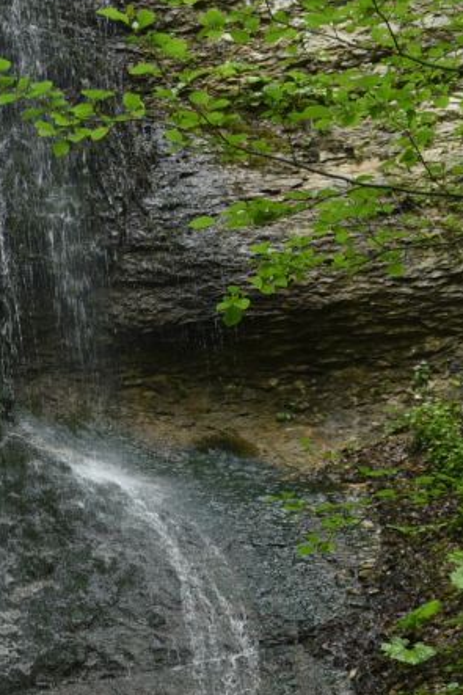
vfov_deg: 22.2
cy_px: 529
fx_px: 1757
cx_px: -2
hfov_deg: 14.8
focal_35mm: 91
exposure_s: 1/100
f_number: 2.8
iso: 160
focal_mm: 31
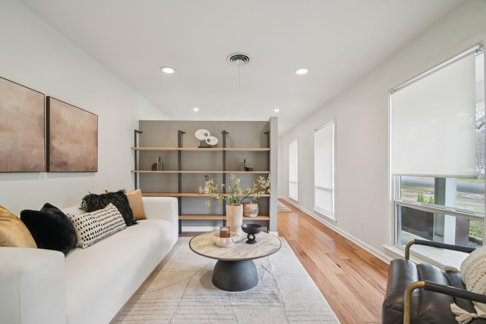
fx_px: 202
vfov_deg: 77.3
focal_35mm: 15
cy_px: 162
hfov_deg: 100.4
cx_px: 243
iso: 400
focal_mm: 10
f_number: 8
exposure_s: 1/13
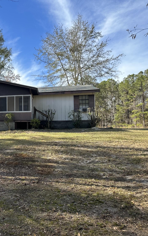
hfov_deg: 34.0
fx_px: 219
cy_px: 118
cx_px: 0
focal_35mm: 34
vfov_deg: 56.7
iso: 80
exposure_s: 1/1374
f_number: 1.78
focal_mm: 6.86
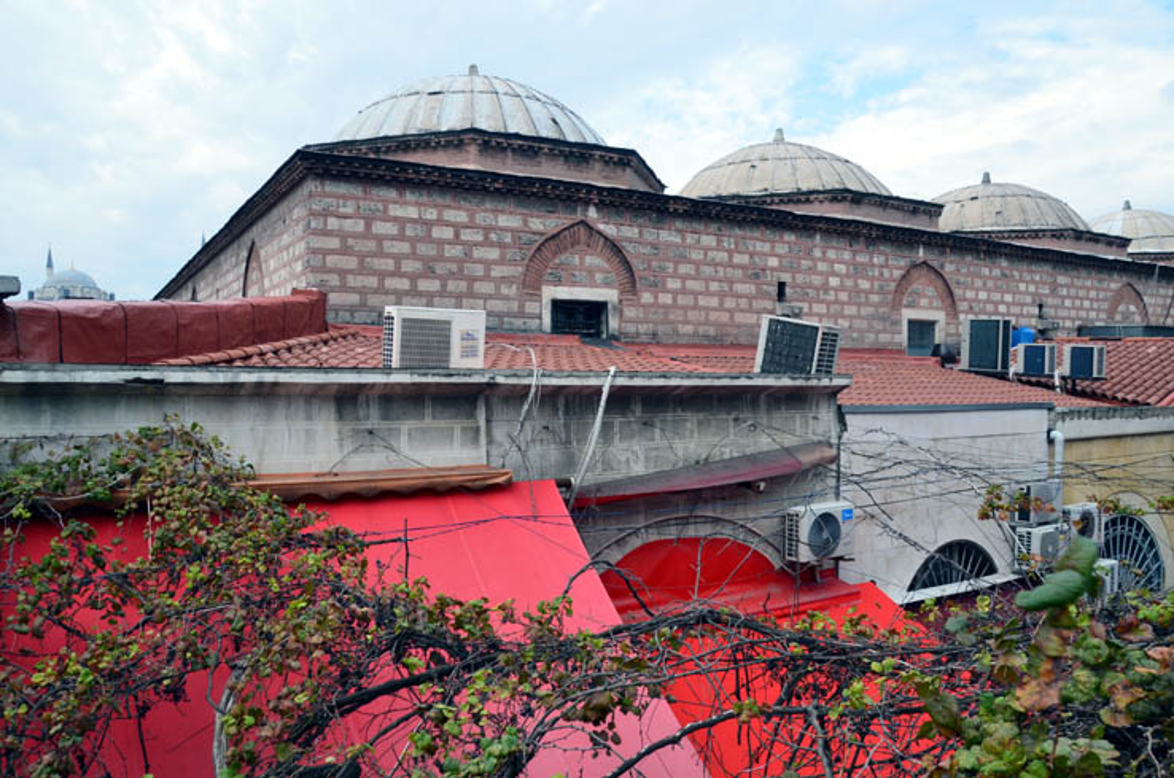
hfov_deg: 67.5
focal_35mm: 27
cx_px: 587
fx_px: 879
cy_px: 389
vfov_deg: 47.7
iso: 200
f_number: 11
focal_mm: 18
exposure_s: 1/125
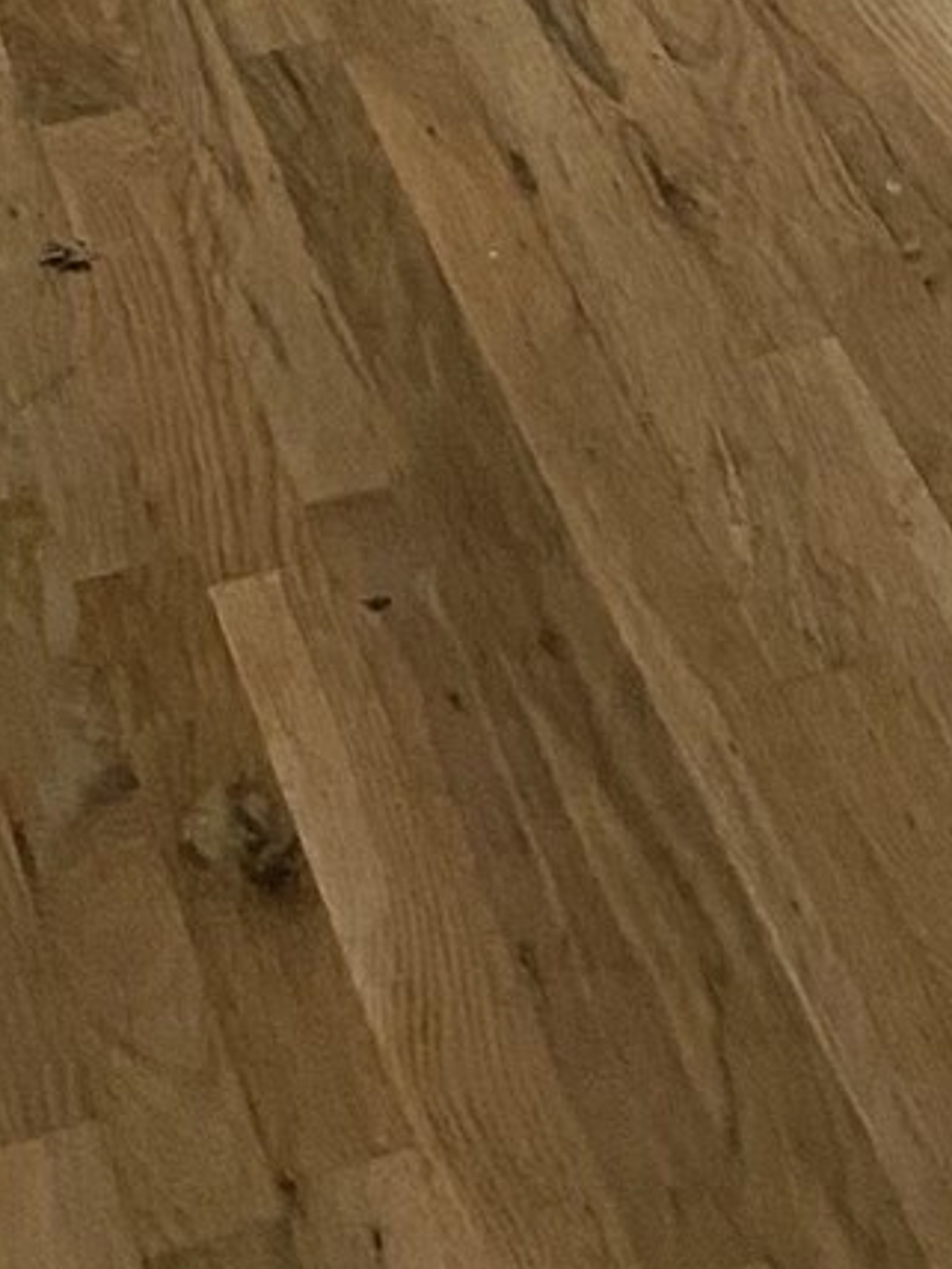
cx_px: 1625
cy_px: -1803
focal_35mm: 140
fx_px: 5134
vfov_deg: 11.5
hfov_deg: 10.1
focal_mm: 4.25
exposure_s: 1/60
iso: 160
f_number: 1.8
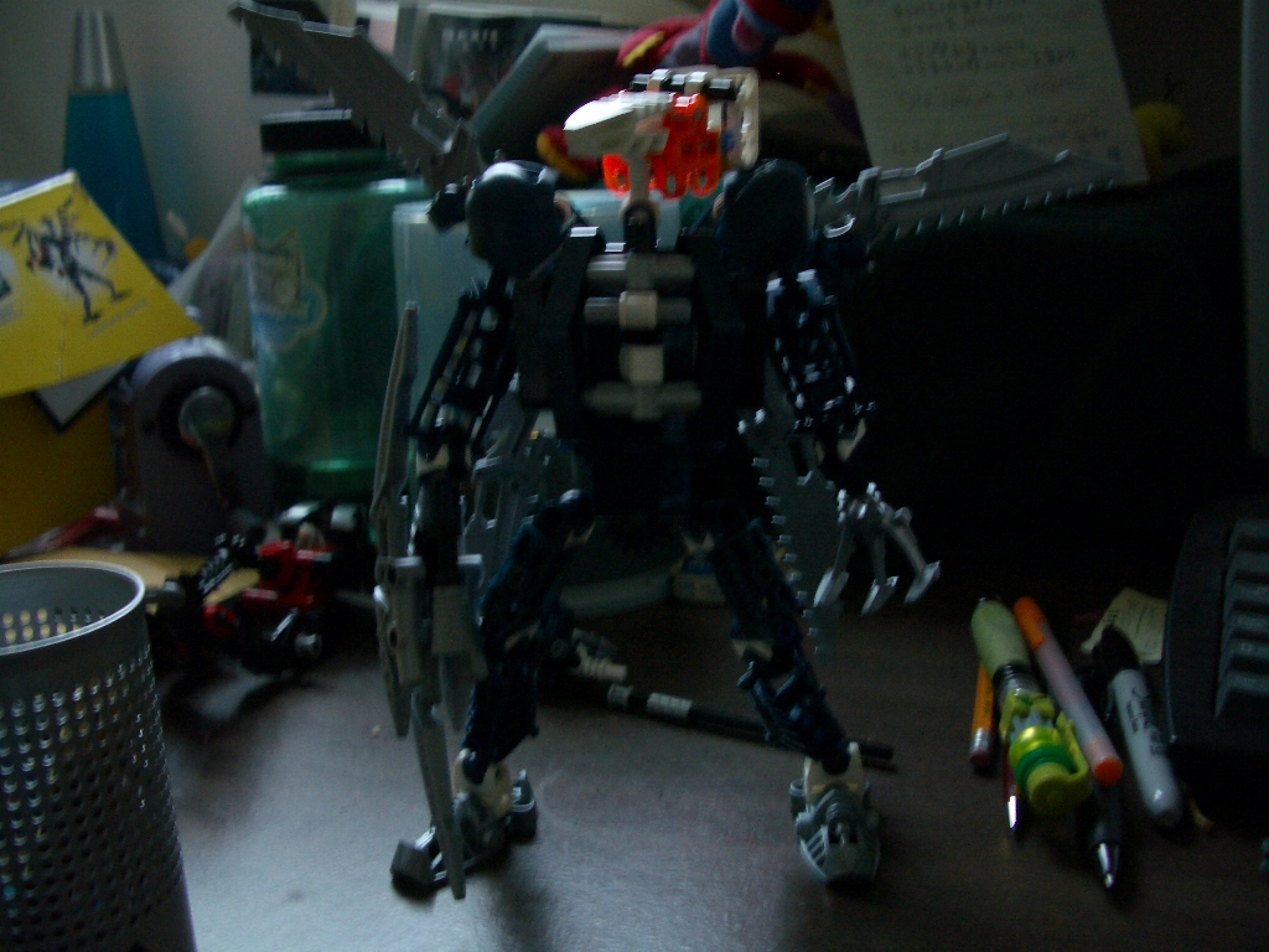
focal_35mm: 35
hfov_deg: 52.6
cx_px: 634
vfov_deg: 40.7
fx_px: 1283
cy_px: 476
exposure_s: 1/8
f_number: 2.6
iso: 100
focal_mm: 5.8
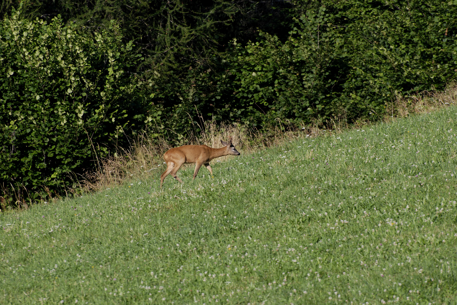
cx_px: 228
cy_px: 152
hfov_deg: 4.6
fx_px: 5719
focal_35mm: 450
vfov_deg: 3.1
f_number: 8
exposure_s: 1/200
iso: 100
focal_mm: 300
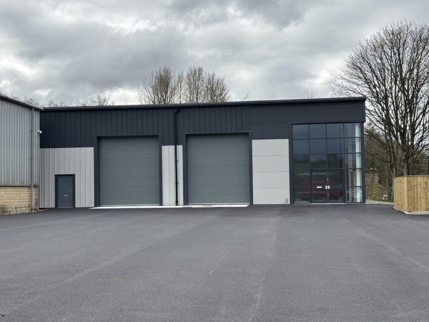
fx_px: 657
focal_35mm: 53
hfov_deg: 36.2
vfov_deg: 27.5
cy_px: 163
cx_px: 211
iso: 32
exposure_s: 1/2193
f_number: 1.6
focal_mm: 5.96
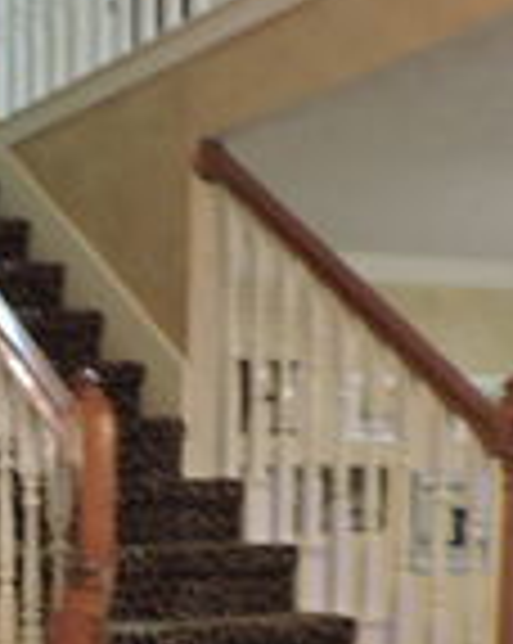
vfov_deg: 21.5
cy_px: 721
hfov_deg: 16.9
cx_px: -202
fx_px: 1598
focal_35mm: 84
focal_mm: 4.3
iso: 400
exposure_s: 1/8
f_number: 3
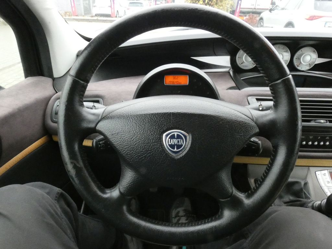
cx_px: 166
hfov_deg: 81.7
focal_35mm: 20
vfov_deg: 66.0
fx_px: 192
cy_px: 124
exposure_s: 1/60
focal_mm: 3.6
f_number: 5.6
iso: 1250
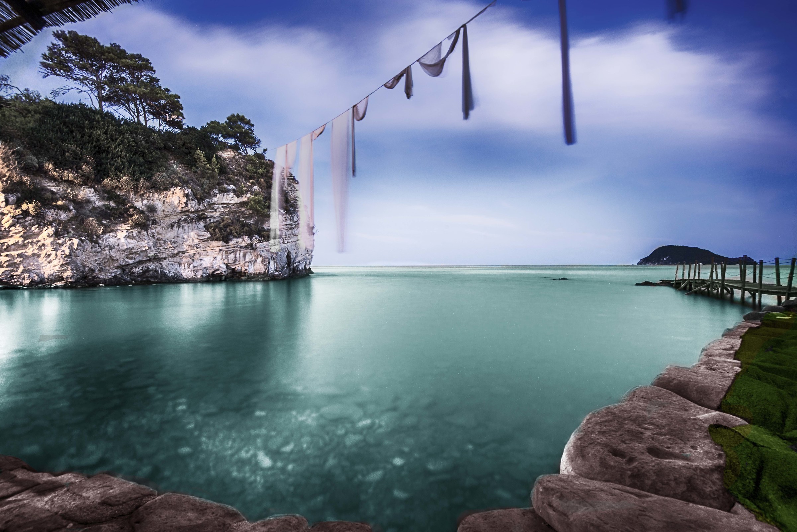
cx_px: 398
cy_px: 266
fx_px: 354
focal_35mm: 16
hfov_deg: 96.7
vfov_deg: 73.8
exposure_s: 30
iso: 400
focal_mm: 16
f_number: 13
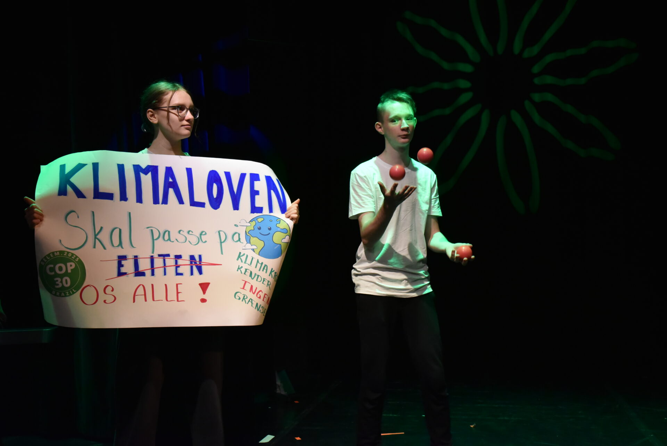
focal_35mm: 44
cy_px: 223
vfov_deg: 30.5
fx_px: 816
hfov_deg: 44.5
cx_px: 334
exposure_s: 1/250
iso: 6400
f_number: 8
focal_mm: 44
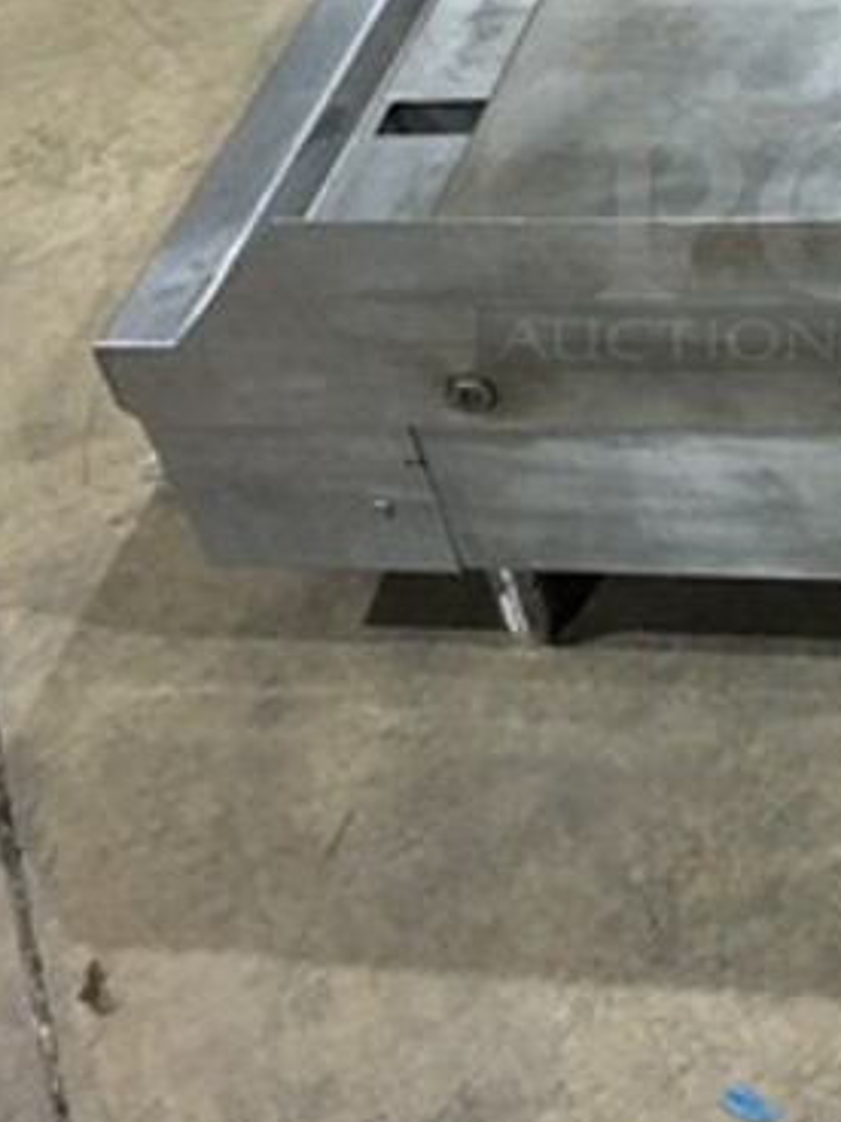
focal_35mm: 64
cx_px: 817
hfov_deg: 22.2
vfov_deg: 29.5
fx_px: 2073
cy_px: 212
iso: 80
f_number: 2.2
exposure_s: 1/4
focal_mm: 4.15
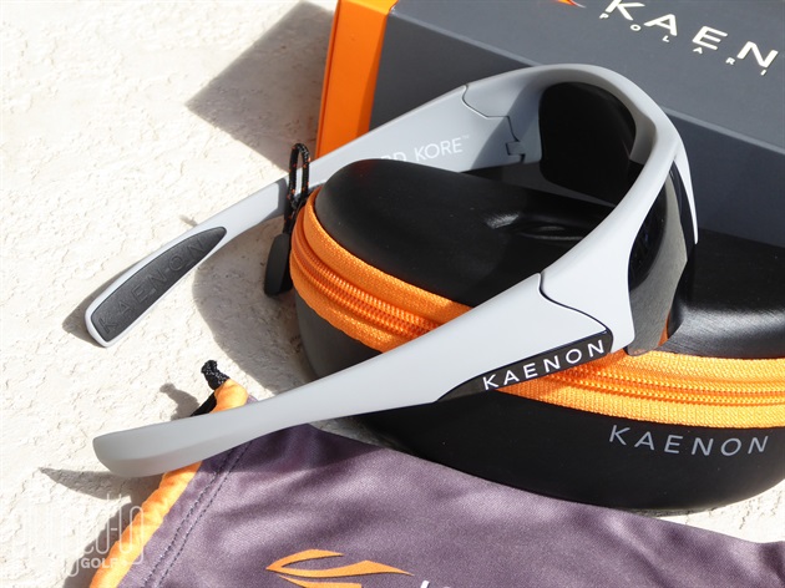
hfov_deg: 16.8
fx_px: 2652
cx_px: 392
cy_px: 294
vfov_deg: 12.7
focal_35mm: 117
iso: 125
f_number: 5.1
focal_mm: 19
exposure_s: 1/60
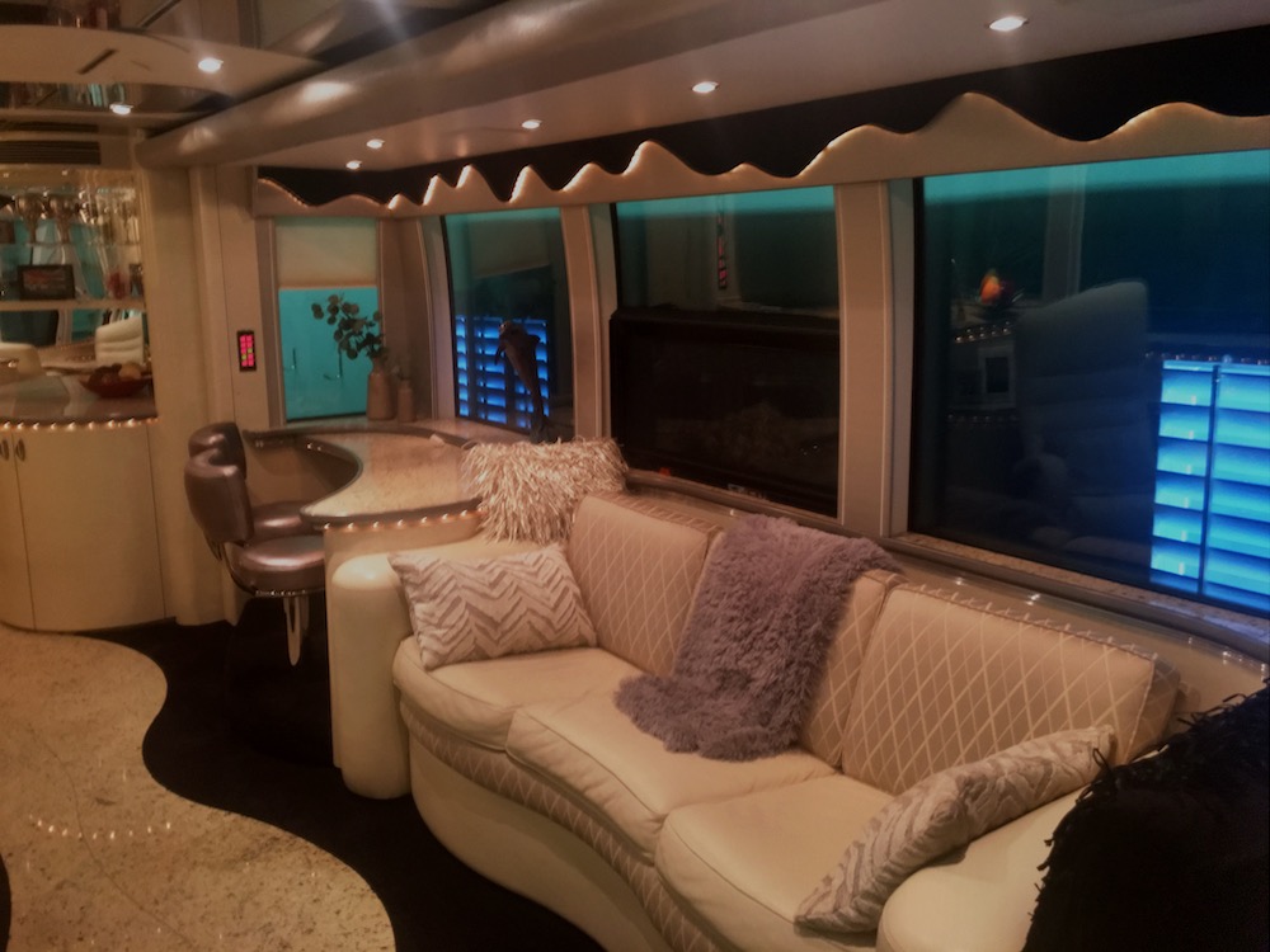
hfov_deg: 61.7
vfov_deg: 48.2
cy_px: 476
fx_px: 1064
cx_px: 635
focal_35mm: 29
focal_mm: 4.15
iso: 160
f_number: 2.2
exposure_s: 1/30
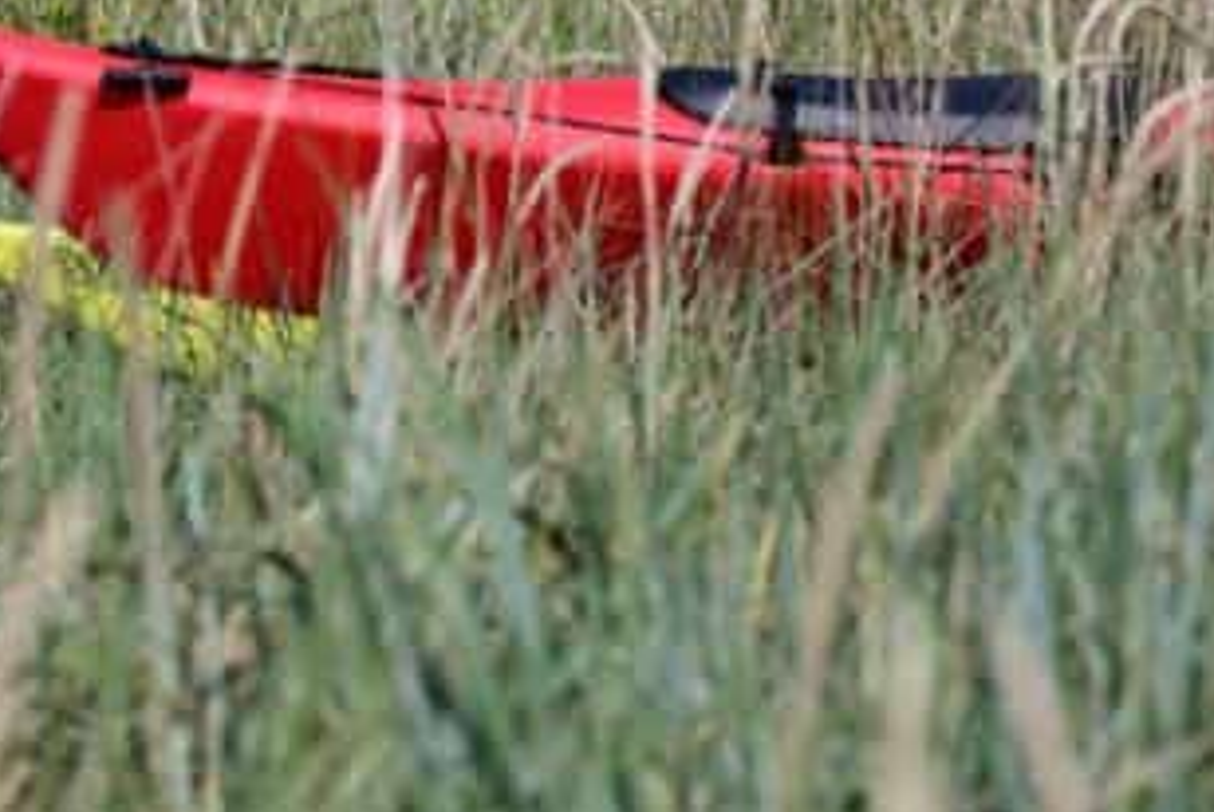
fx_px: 22412
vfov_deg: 2.1
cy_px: -150
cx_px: 288
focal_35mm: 664
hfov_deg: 3.1
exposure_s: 1/1000
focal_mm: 200
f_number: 6.3
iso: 100
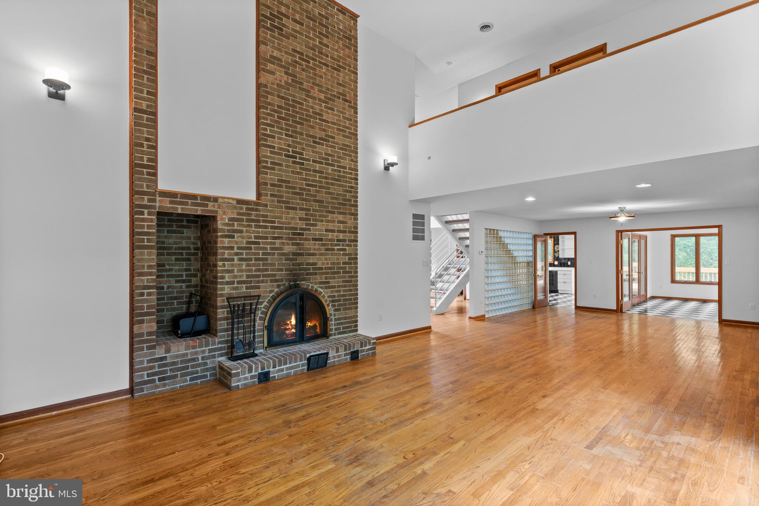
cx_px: 380
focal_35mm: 16
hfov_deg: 96.7
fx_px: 337
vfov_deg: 73.7
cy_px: 253
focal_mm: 16
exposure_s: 1.3
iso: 250
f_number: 7.1
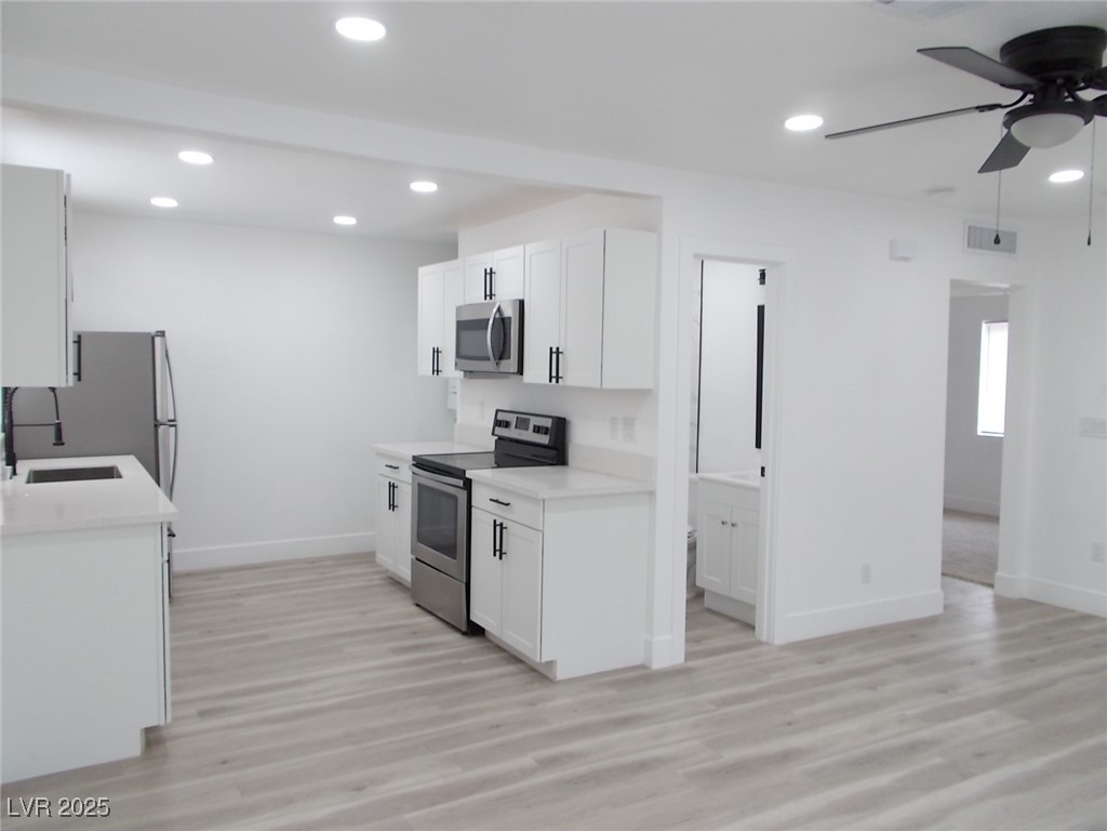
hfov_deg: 67.3
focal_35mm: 26
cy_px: 416
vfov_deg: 53.1
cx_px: 554
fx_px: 831
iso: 125
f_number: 3.2
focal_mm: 4.6
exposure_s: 1/25
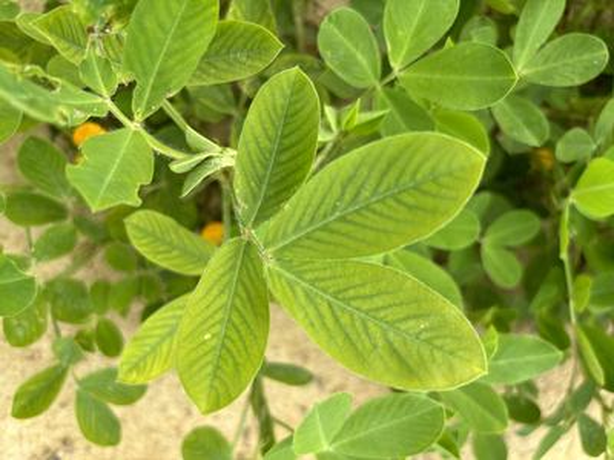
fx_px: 461
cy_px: 230
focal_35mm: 26
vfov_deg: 53.1
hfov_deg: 67.3
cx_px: 307
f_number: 1.6
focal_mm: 5.96
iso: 50
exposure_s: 1/1164
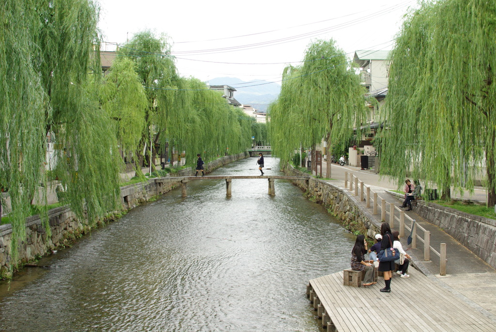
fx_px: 621
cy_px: 166
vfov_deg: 29.9
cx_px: 248
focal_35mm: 45
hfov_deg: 43.6
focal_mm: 30
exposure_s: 1/180
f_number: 5.6
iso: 200
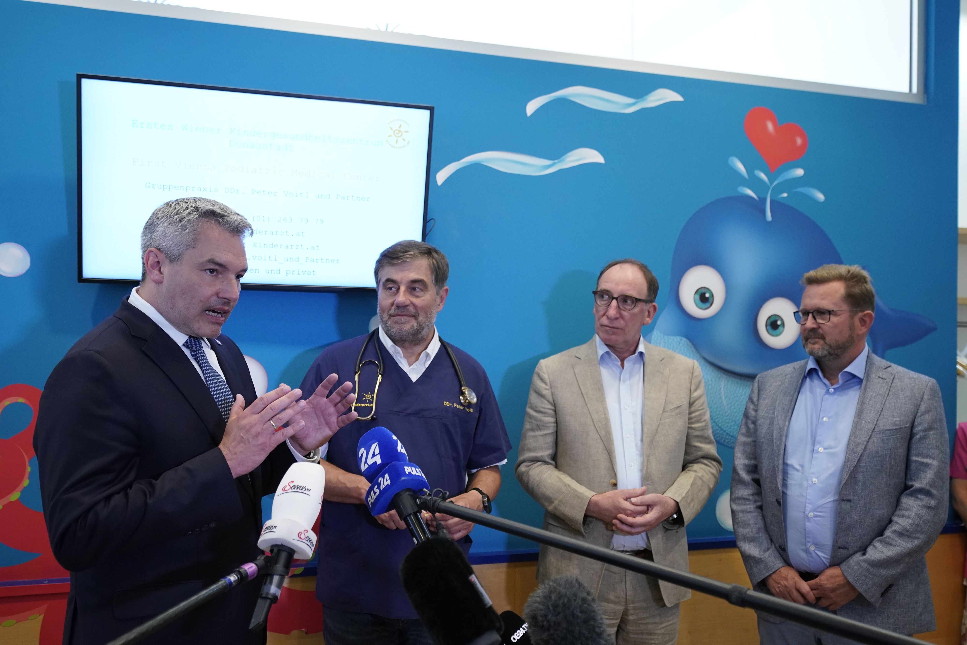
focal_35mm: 33
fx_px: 886
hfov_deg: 57.2
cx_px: 484
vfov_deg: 40.0
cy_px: 322
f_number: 3.5
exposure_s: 1/320
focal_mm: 33
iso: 4000
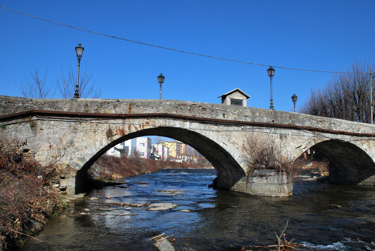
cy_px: 132
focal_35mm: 29
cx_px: 194
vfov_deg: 45.0
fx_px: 302
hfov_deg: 63.6
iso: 200
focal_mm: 18
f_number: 11
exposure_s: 1/250
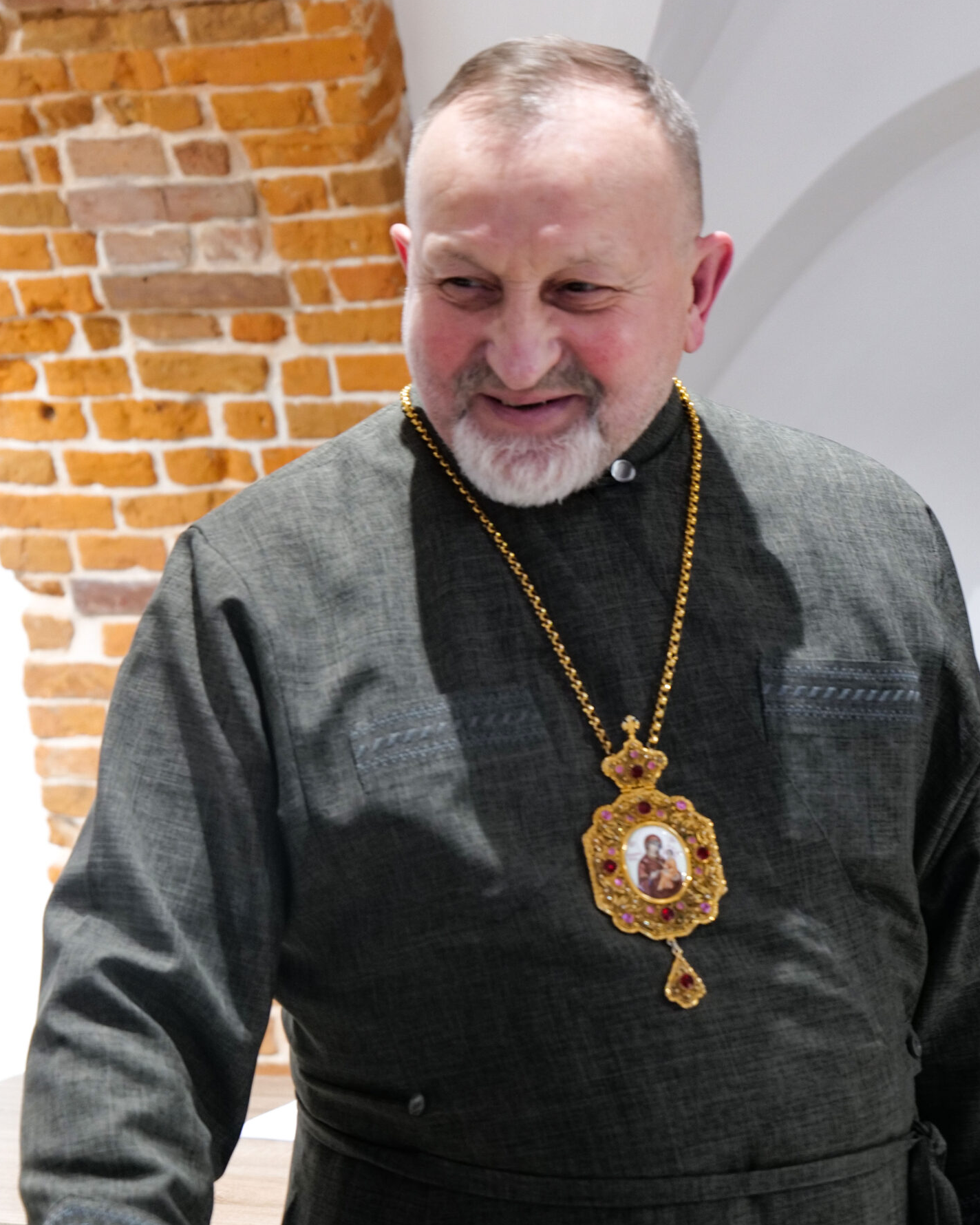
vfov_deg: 23.5
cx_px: 539
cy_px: 749
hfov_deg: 18.9
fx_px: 2937
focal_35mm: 81
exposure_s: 1/60
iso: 2500
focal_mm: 60
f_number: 5.6
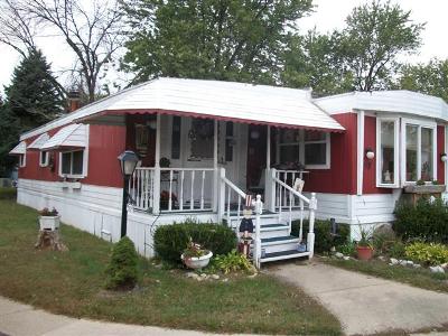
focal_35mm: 32
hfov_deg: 56.8
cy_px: 168
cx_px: 224
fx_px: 414
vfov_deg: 44.2
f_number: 2.9
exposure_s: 1/200
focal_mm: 5.7
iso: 80
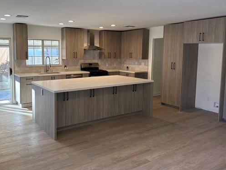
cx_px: 87
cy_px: 72
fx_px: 203
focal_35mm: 31
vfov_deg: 45.3
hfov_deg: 57.7
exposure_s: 1/153
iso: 125
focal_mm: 6.86
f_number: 1.78
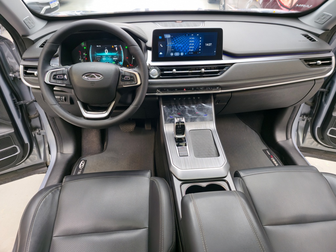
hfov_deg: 73.9
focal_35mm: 23
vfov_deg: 58.9
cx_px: 168
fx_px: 223
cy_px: 126
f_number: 1.7
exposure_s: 1/60
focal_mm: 6.3
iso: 50
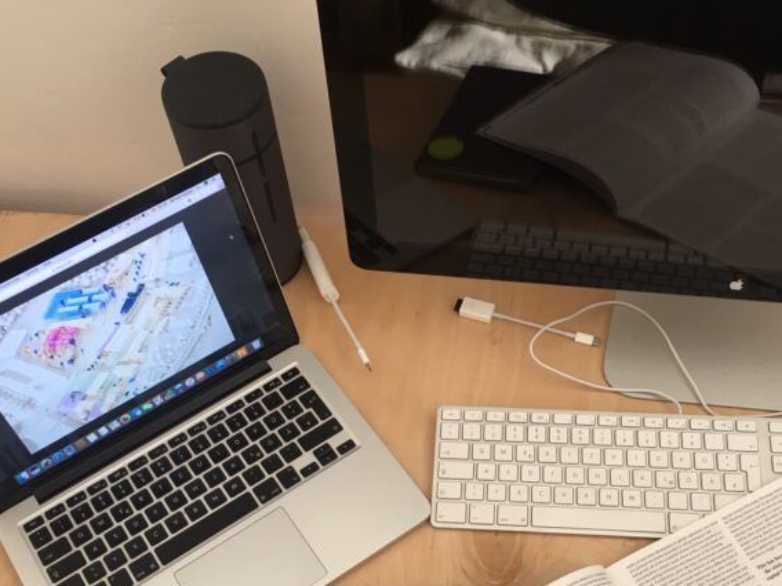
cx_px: 417
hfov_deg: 43.8
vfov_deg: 33.3
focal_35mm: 43
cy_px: 394
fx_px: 971
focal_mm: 4.15
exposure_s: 1/33
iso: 64
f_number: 2.2
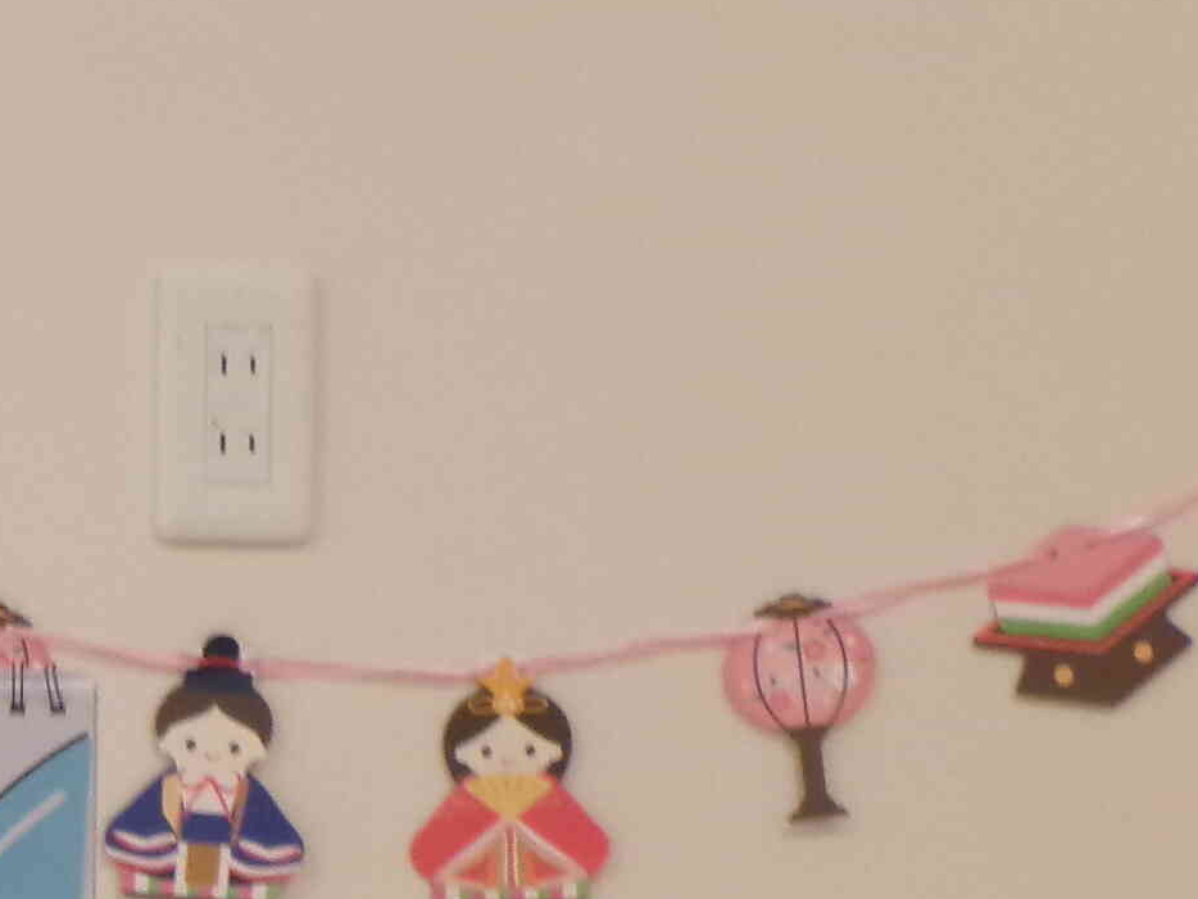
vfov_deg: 4.6
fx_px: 11043
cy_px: 1114
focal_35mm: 319
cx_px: -244
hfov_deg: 6.2
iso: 399
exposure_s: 1/60
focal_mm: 20.6
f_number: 6.2
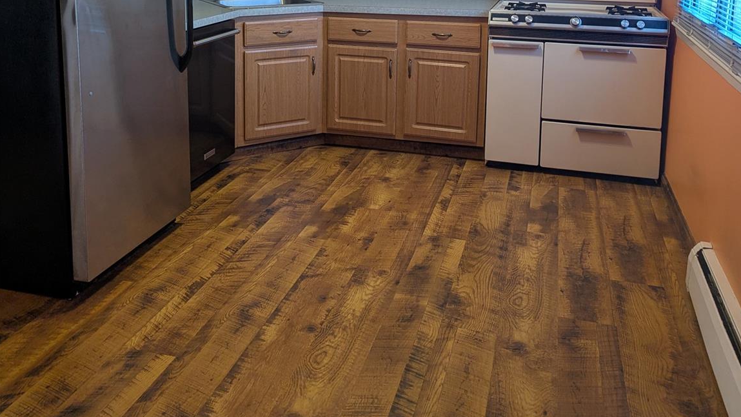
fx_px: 688
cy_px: 19
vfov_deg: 31.6
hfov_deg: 56.6
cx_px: 370
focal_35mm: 35
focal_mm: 6.81
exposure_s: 1/30
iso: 62
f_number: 1.85
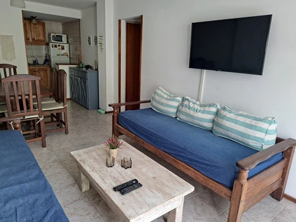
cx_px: 148
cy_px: 111
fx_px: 205
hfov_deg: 71.6
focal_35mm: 24
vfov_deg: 56.8
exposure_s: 1/50
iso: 160
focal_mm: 5.23
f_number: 1.8
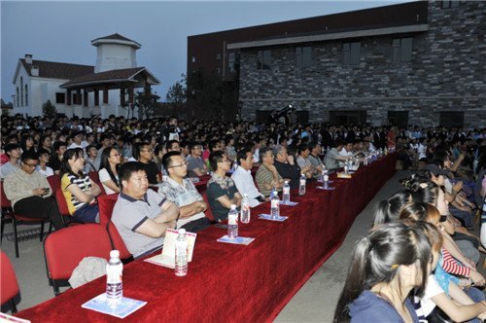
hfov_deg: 58.8
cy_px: 162
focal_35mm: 32
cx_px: 243
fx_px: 431
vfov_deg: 41.0
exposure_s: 1/60
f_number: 5
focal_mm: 32
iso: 250
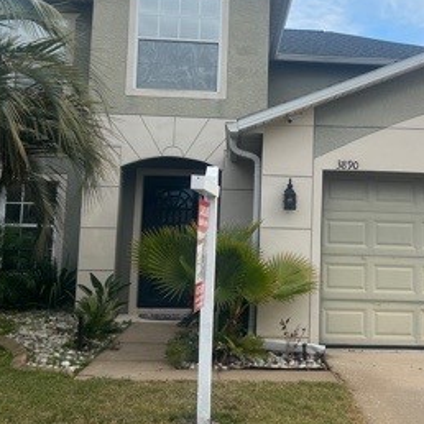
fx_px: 790
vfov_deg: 29.8
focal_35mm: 57
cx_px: 301
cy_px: 136
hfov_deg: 29.7
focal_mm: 5.7
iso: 50
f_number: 1.5
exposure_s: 1/1901
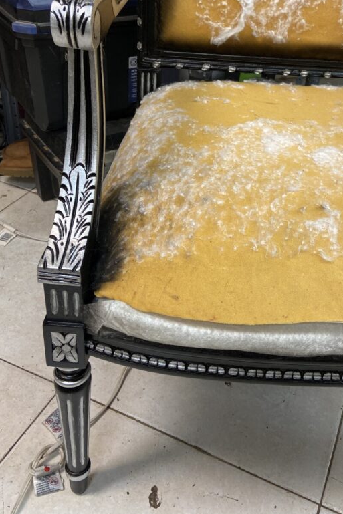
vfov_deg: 52.5
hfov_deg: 36.7
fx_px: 514
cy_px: 187
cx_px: 213
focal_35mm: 36
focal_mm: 4.25
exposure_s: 1/60
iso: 160
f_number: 1.8
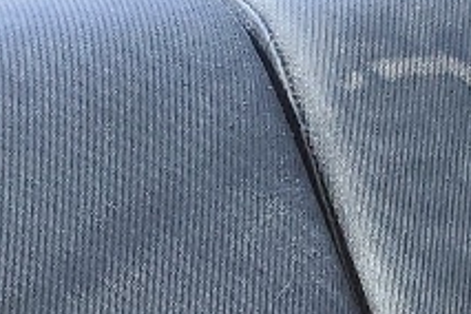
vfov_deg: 6.2
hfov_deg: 9.8
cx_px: 714
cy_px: 927
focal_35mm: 203
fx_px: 2656
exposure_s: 1/156
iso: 50
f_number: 1.5
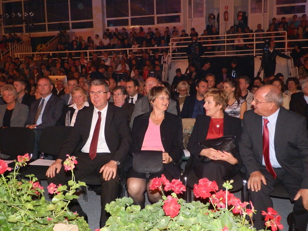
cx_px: 154
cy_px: 116
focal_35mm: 31
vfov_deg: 45.4
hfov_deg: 58.4
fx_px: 276
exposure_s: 1/40
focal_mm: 5.55
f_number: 3.4
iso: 320
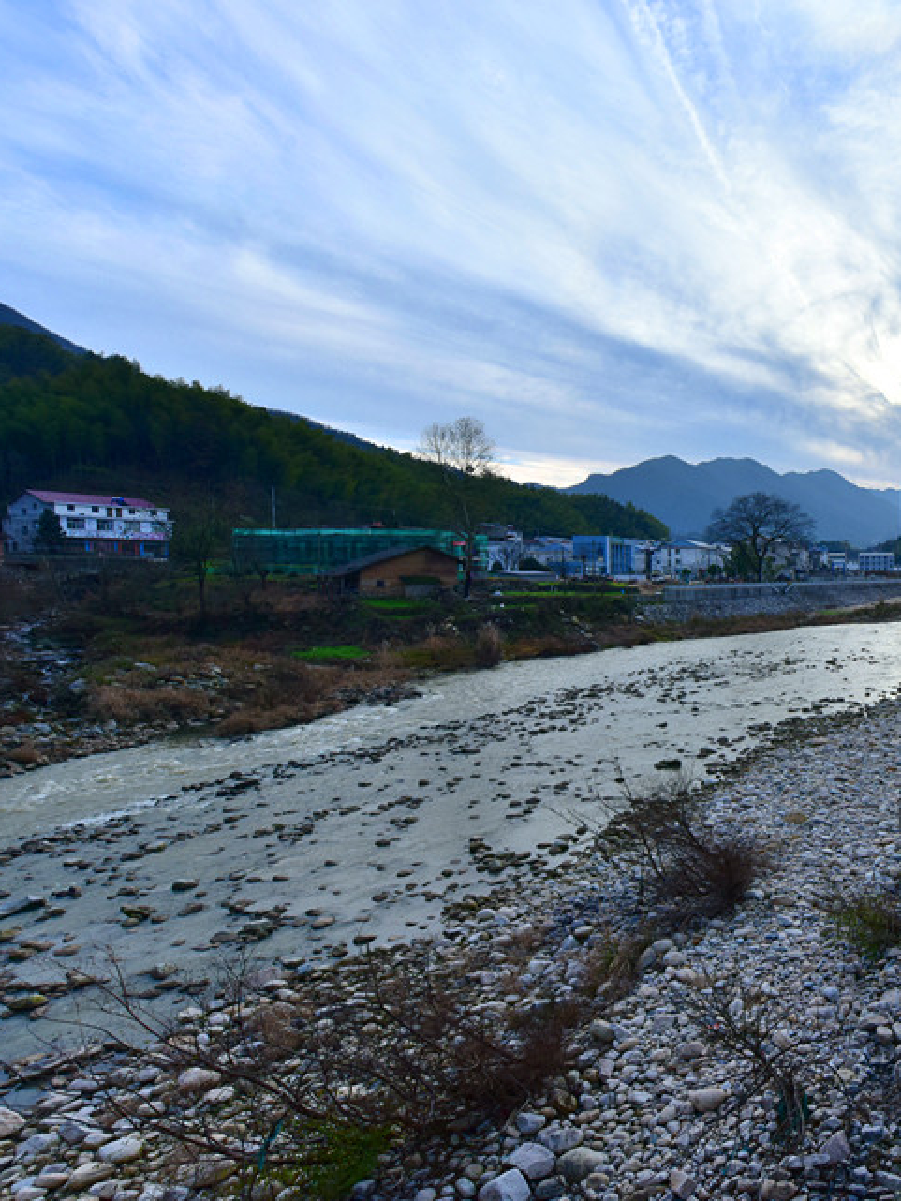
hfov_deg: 49.8
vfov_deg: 79.0
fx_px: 729
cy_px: 595
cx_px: 927
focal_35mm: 21
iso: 200
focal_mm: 14
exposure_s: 1/400
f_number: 9
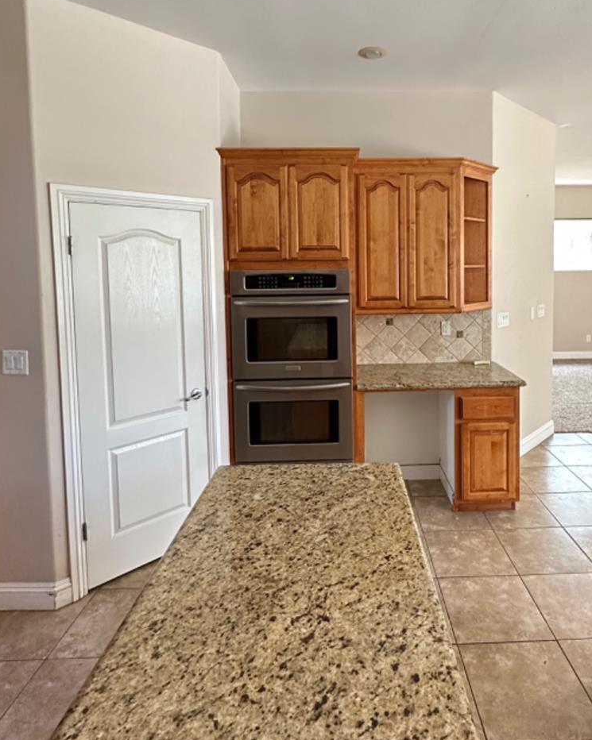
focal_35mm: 22
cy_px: 291
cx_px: 354
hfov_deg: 62.6
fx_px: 482
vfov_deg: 74.1
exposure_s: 1/60
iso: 500
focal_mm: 2.22
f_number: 2.2
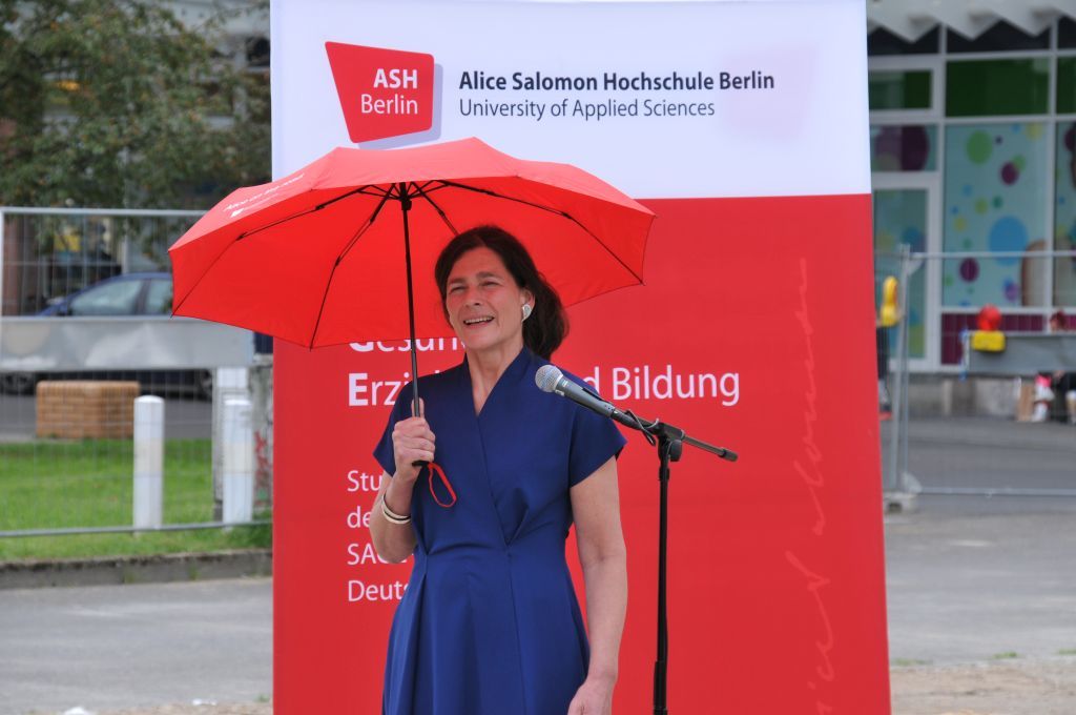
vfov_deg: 7.9
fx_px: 5194
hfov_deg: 11.8
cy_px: 358
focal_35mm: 174
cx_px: 538
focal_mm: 116
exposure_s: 1/160
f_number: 8
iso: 200
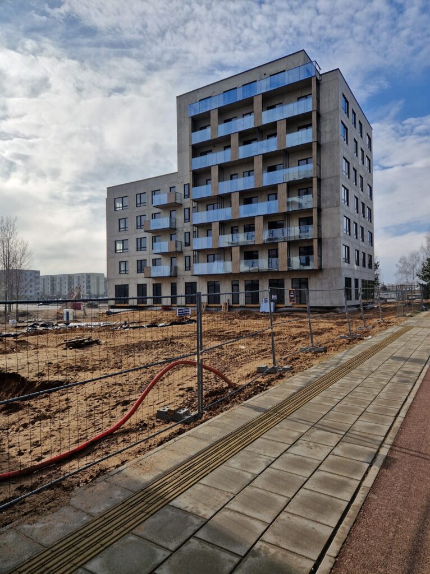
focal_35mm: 23
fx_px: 382
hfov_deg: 58.8
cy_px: 287
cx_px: 215
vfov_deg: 74.0
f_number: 1.8
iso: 50
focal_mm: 5.4
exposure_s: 1/3784
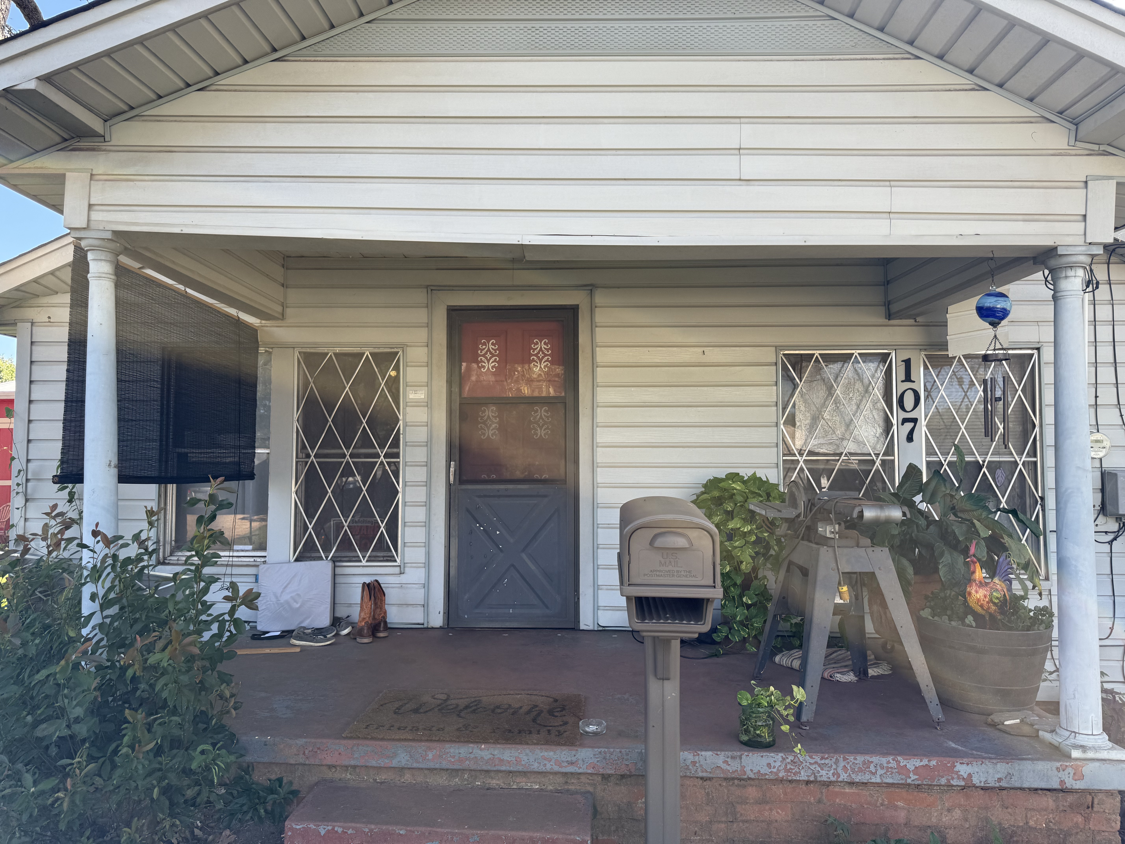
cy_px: 422
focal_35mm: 24
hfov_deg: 71.6
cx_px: 562
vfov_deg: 56.8
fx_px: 780
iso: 80
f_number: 1.78
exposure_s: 1/484
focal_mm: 6.76
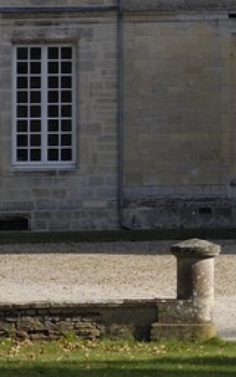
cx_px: 1074
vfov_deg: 3.1
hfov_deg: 1.9
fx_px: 6885
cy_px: -305
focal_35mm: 669
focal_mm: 70
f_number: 6.3
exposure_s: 1/160
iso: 100
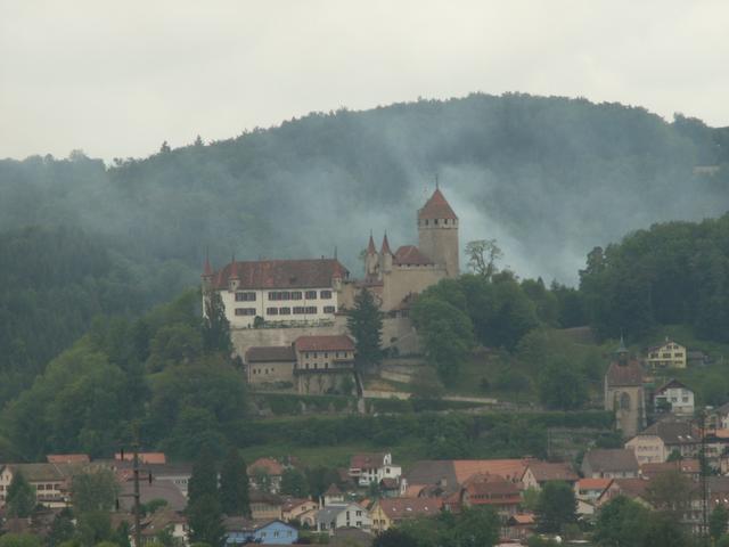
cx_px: 364
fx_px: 4507
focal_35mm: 214
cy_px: 274
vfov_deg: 6.9
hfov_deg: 9.2
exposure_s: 1/125
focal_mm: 35.04
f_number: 7.1
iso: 50
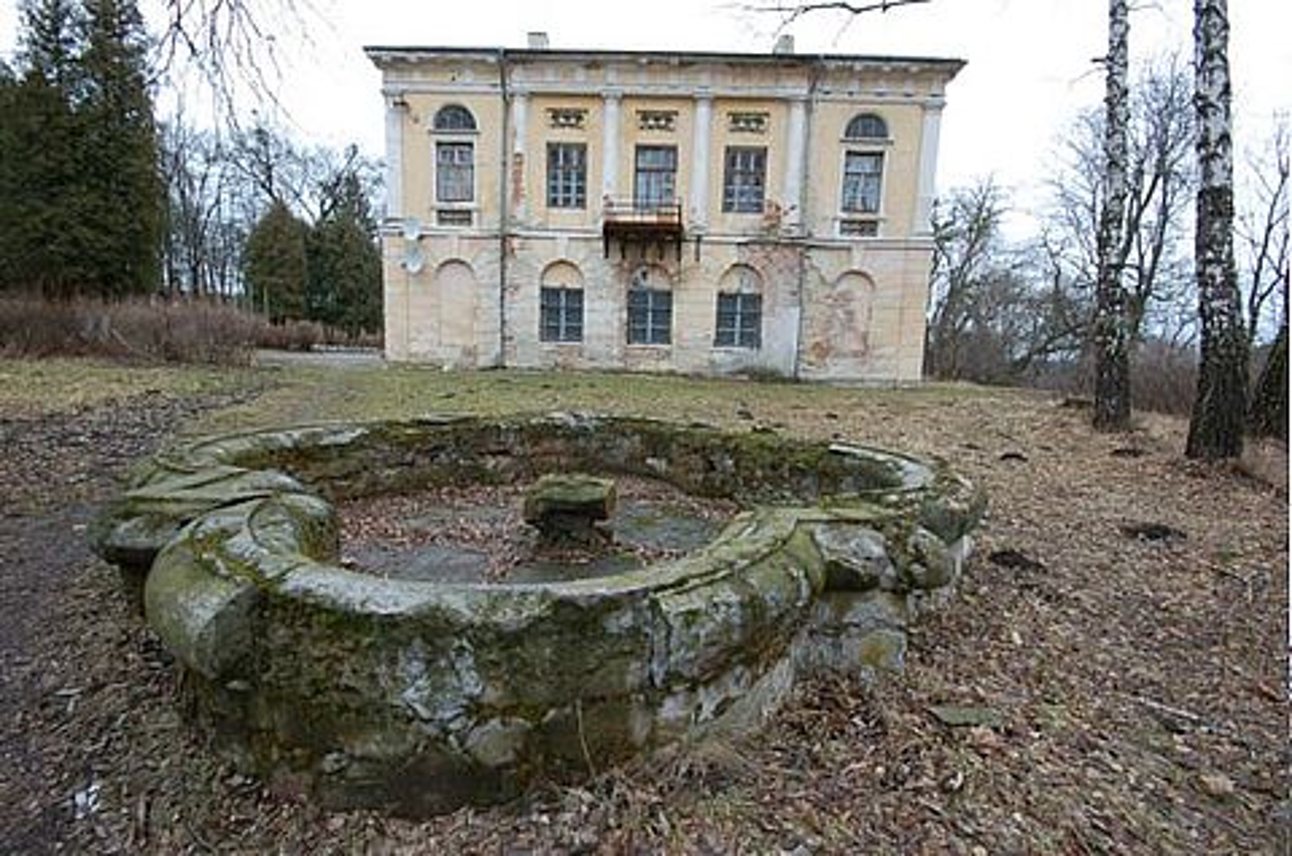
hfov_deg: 100.5
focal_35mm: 15
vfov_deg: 77.1
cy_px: 428
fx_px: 537
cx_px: 646
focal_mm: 10
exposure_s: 1/25
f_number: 16
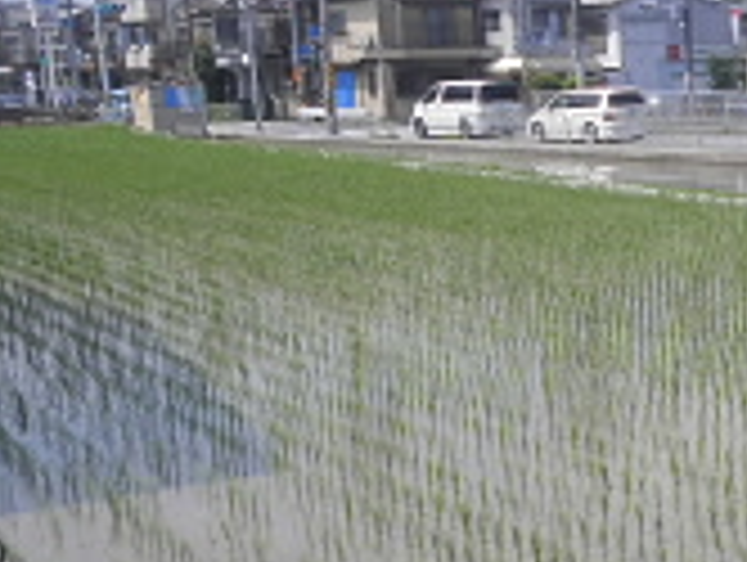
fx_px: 1664
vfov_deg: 19.0
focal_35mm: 77
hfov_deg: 23.7
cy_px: 468
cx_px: 824
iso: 64
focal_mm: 5.8
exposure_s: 1/100
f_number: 8.8
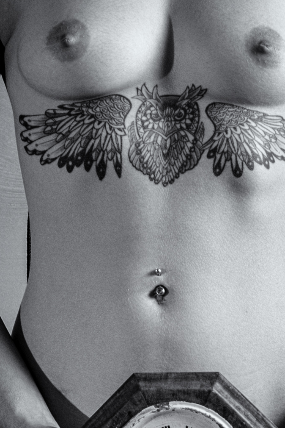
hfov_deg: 7.3
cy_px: 482
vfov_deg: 10.7
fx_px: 2243
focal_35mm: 189
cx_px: 170
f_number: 5
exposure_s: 1/60
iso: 100
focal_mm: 26
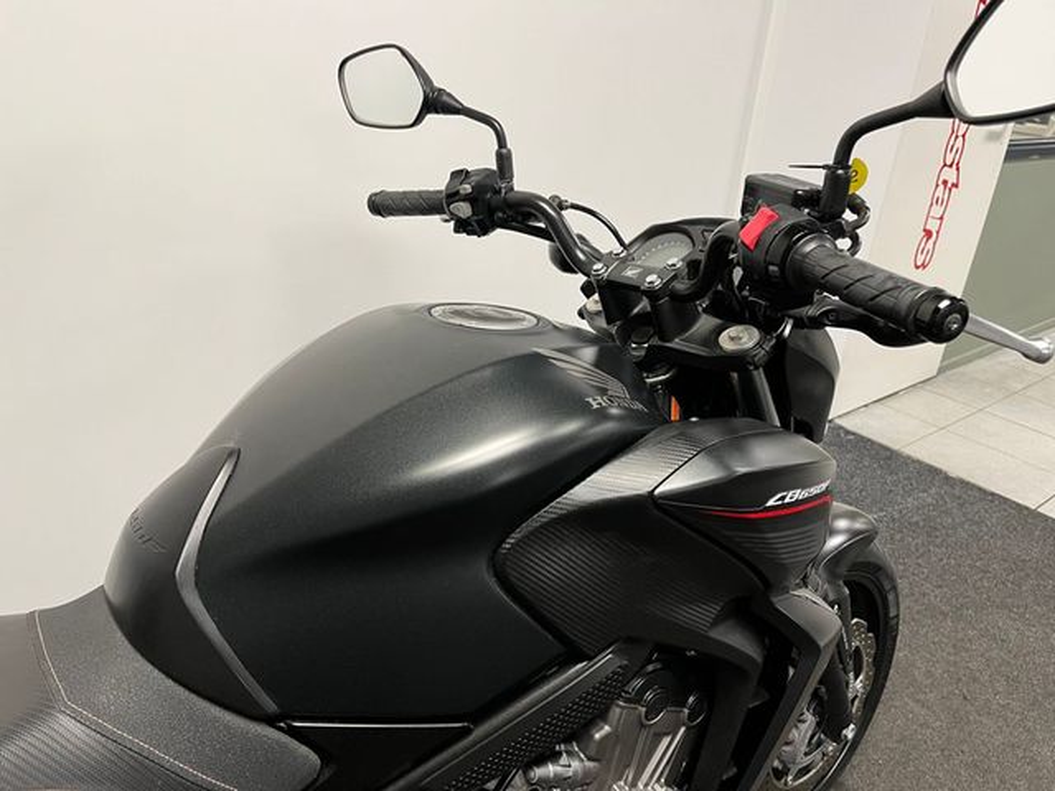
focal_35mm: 26
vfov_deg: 53.1
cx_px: 528
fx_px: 792
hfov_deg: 67.3
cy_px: 396
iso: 100
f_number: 1.6
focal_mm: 5.1
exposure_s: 1/50
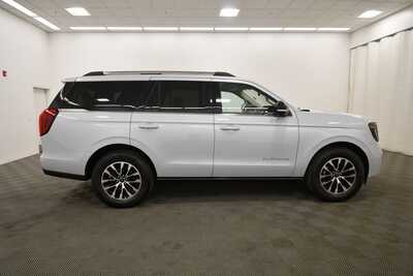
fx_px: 218
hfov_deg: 86.9
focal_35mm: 19
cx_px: 206
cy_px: 138
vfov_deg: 64.6
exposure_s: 1/250
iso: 800
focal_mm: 13
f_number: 5
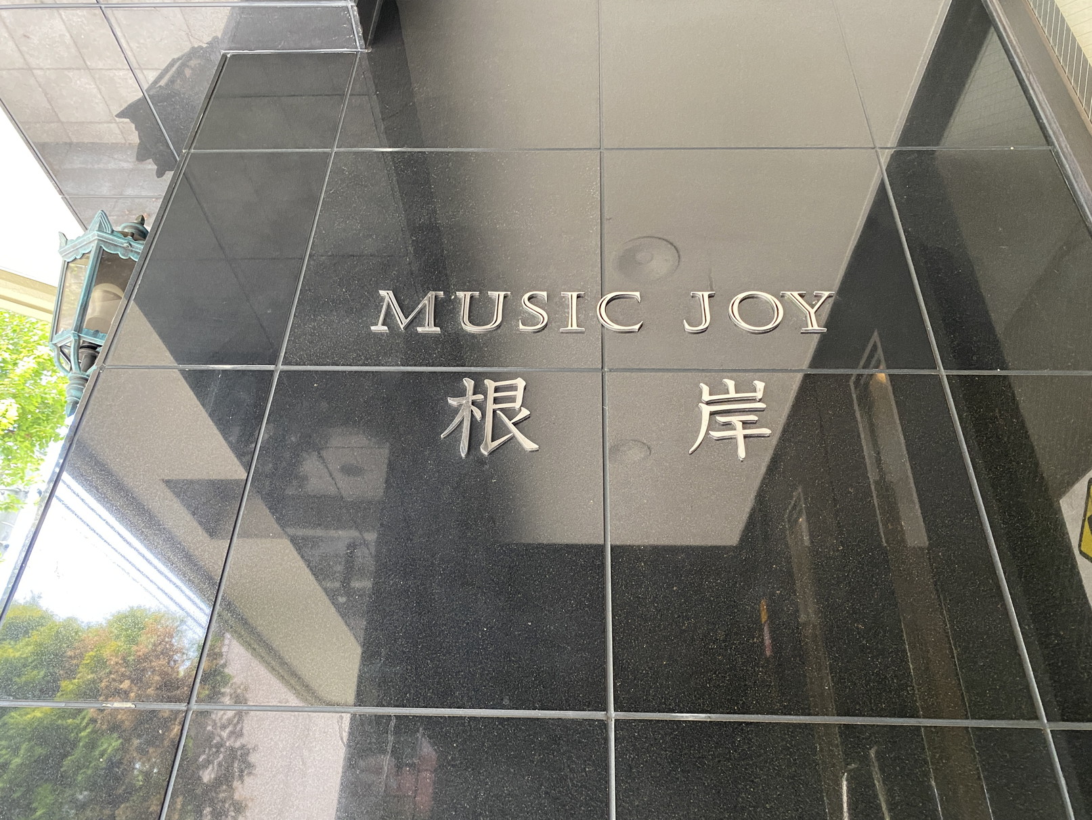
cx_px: 546
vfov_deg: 53.1
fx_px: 820
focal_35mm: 26
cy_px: 410
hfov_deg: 67.3
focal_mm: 4.25
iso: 320
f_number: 1.8
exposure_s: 1/60
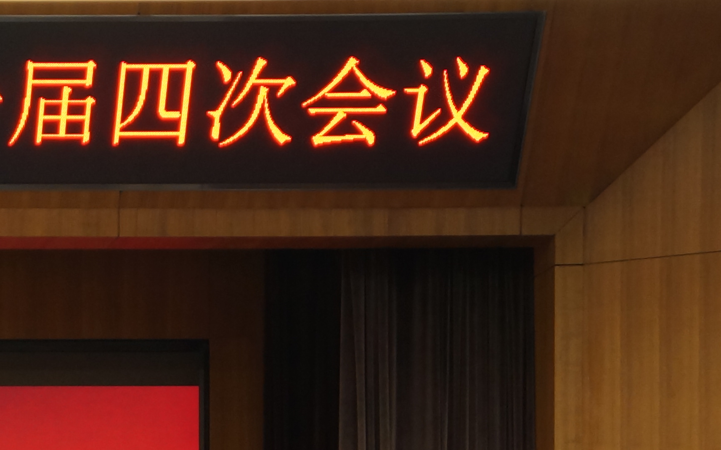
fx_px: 3576
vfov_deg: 7.1
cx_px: -504
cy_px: 747
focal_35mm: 182
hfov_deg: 10.9
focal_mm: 34
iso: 400
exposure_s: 1/13
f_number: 4.5
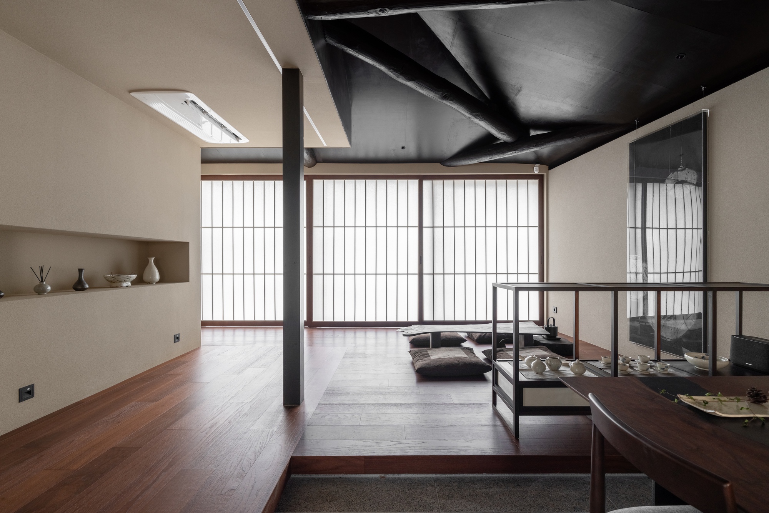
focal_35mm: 15
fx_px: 320
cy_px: 256
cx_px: 384
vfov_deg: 77.3
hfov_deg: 100.4
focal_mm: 15
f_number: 8
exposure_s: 1/200
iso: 200
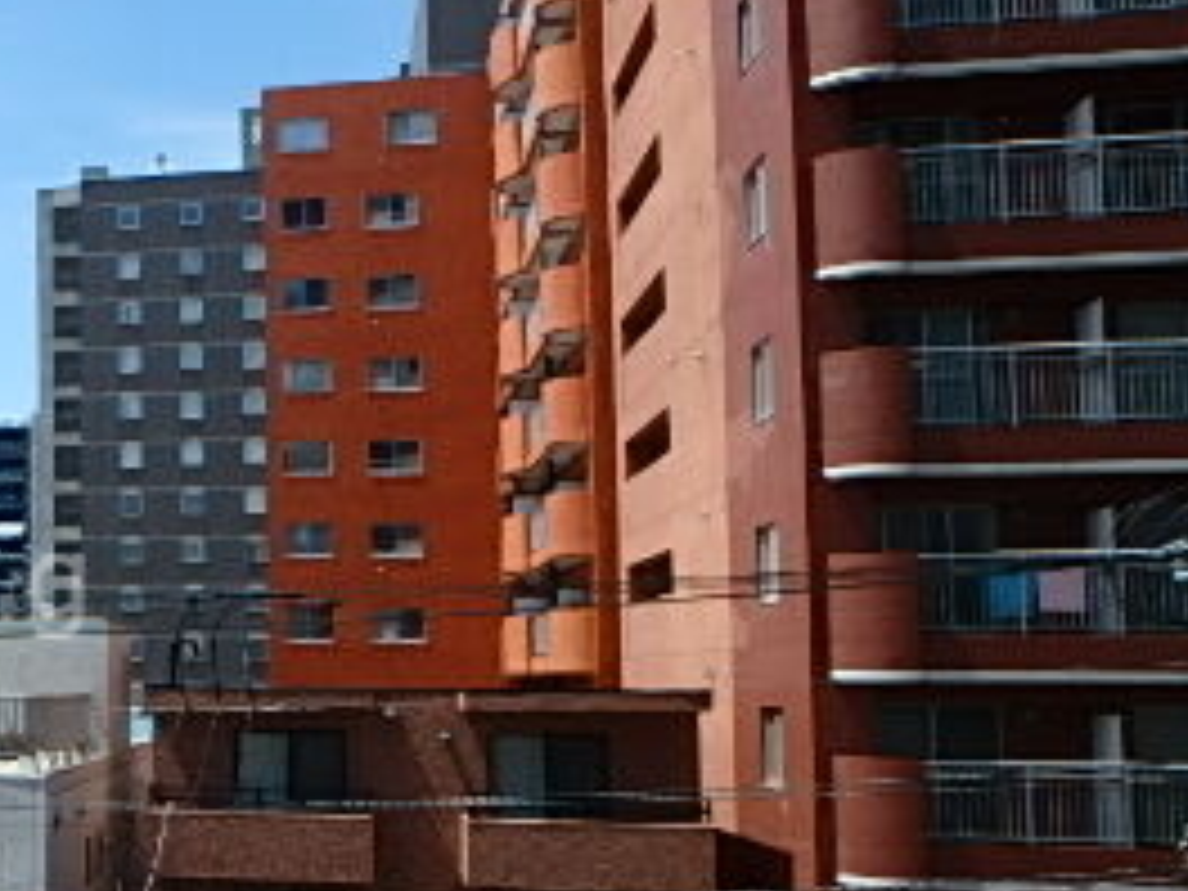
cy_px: 585
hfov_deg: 31.9
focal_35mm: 51
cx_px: -198
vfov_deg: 28.4
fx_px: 1750
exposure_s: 1/1000
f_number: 3.5
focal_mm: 3.7
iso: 125
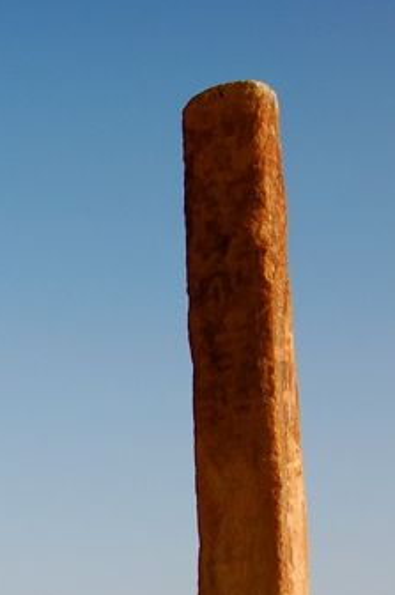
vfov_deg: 19.6
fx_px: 1651
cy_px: 646
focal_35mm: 100
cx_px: -20
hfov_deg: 13.4
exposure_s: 1/400
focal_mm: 28
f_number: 10
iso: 200
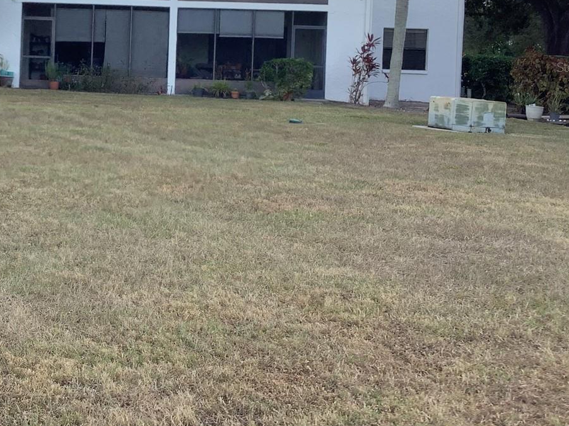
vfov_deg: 25.9
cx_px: 112
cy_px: 67
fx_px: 904
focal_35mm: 55
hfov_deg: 33.9
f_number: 2.4
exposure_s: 1/558
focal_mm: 3.3
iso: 25
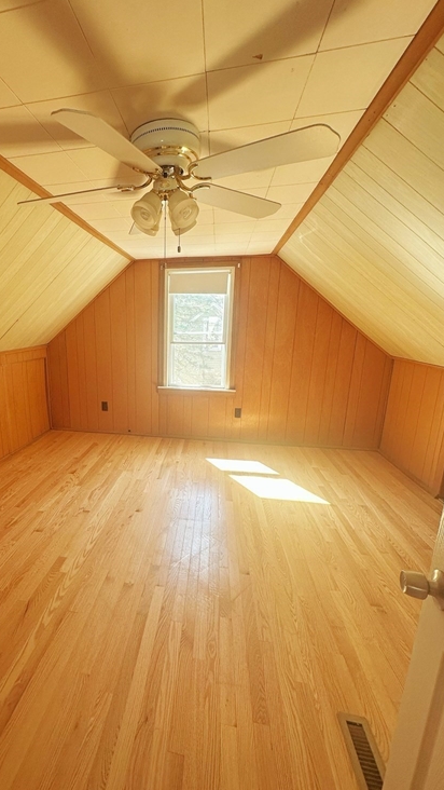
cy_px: 401
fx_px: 335
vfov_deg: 99.4
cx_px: 143
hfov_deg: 65.1
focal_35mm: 16
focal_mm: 2.22
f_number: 2.2
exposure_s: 1/99
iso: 80
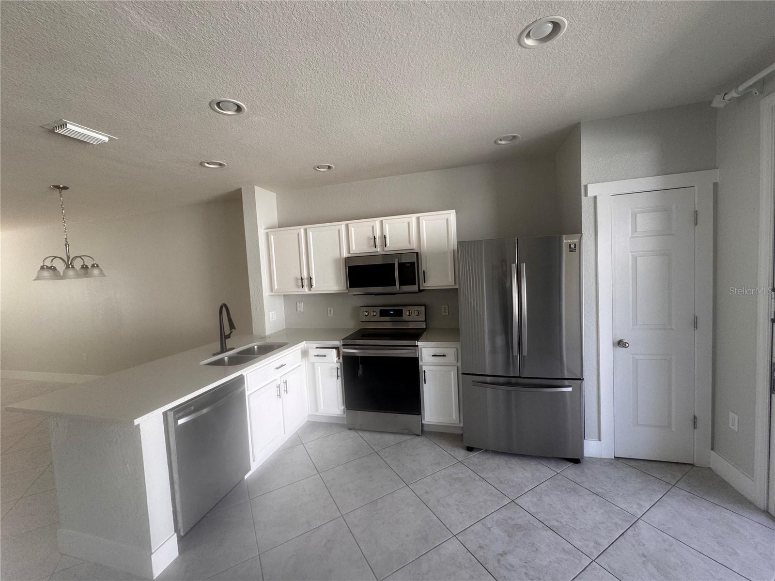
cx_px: 388
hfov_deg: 102.1
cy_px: 290
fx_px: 313
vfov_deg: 85.7
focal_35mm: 14
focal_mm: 2.22
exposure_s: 1/99
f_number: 2.2
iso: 100
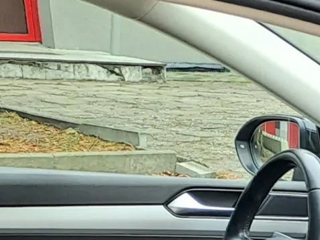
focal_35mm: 149
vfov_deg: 9.0
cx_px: 737
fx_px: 1377
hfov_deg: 11.3
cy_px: 570
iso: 32
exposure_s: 1/50
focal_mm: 4.65
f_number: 1.8
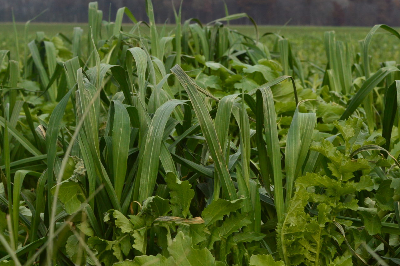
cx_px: 246
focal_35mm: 104
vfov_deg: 13.1
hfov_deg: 19.6
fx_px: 1154
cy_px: 131
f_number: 10
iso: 400
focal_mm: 35
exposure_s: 1/250
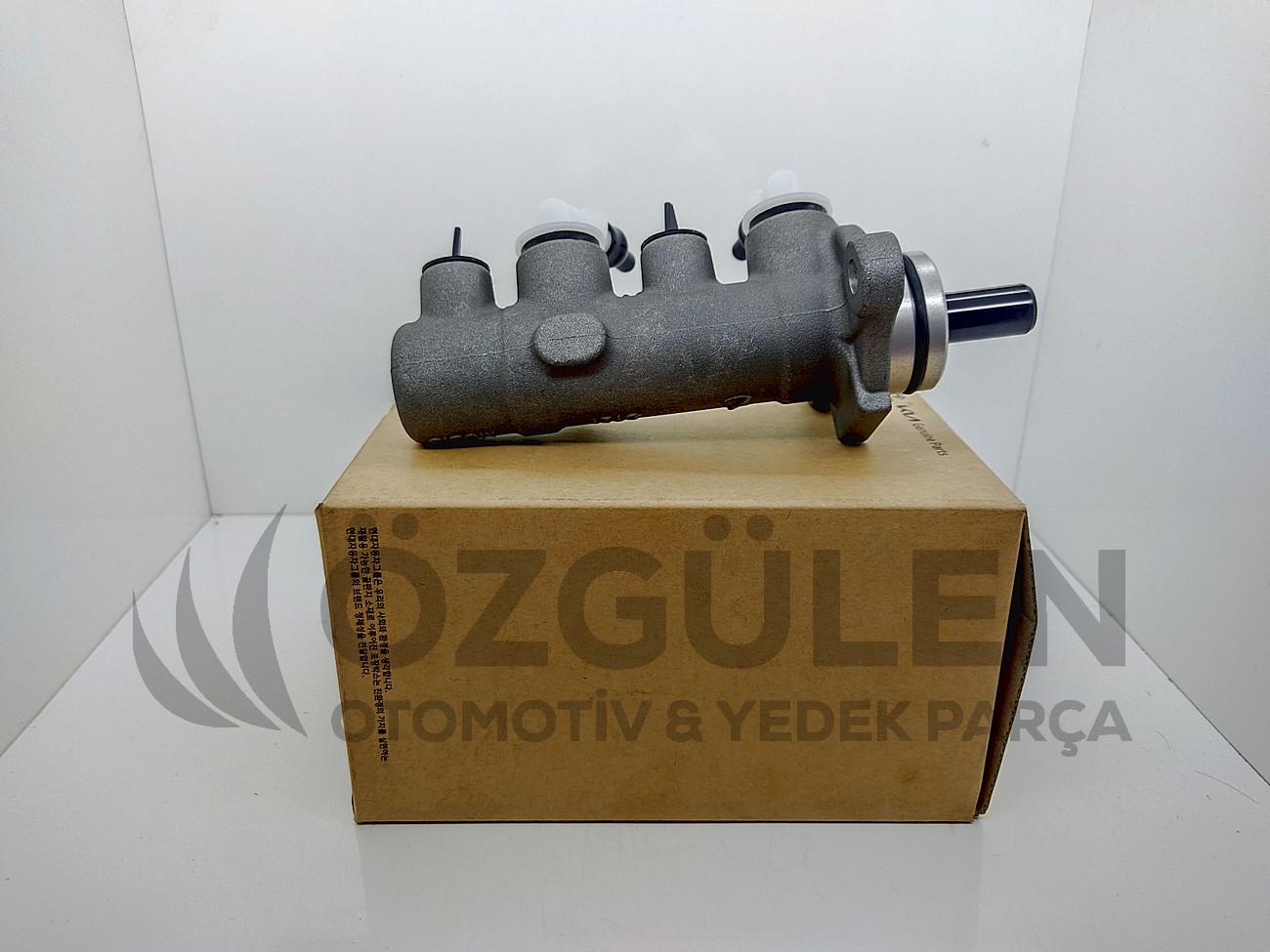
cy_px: 476
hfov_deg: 67.3
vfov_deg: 53.1
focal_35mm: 26
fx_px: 954
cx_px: 635
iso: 159
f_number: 1.79
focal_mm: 4.74
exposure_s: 1/120
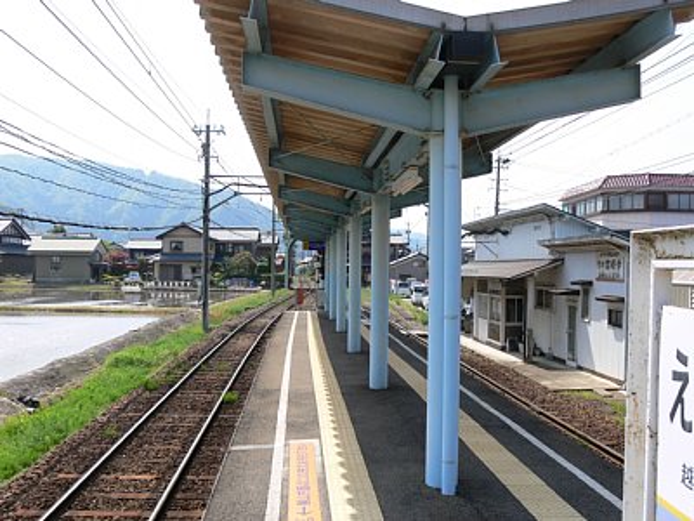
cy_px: 260
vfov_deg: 40.7
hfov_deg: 52.6
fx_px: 702
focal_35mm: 35
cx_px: 347
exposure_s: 1/200
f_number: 5.6
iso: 80
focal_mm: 7.4
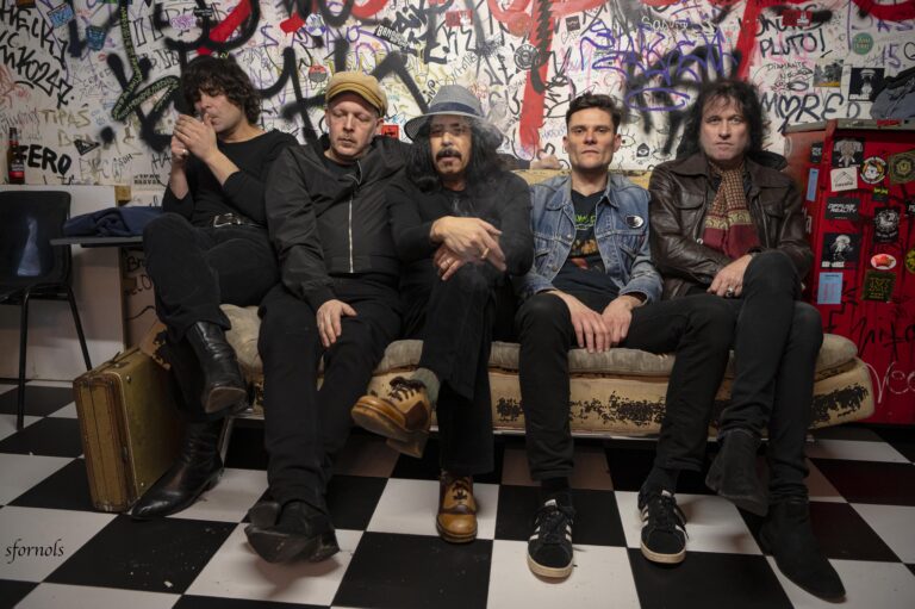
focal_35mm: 31
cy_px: 304
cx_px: 458
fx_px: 787
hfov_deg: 60.3
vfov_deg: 42.3
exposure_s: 1/125
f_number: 2.8
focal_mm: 31
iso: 1600
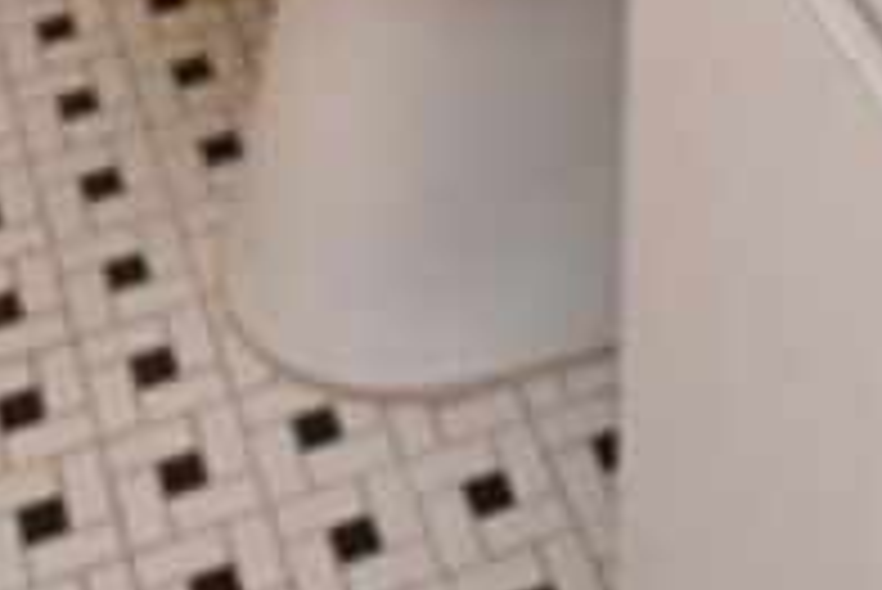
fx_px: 2403
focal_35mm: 98
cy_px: -1293
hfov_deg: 20.6
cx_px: 711
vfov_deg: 9.8
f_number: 5
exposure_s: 1/100
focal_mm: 10
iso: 800
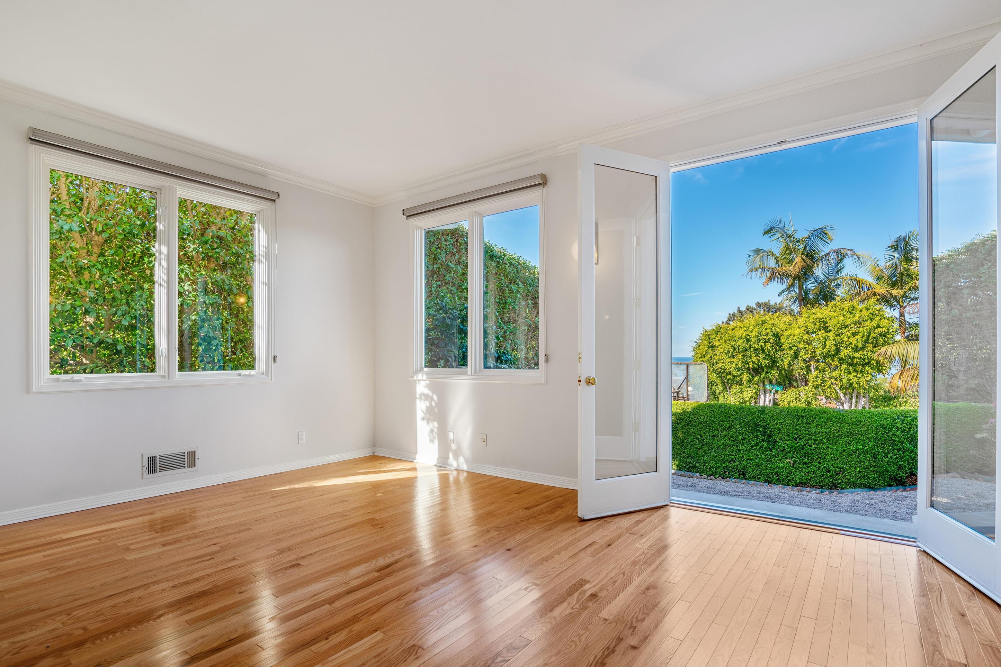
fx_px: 473
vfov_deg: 70.4
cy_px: 352
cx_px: 518
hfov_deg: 93.2
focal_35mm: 17
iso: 125
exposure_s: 1/125
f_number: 7.1
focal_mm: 16
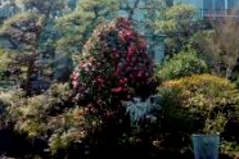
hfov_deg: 22.3
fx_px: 597
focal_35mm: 90
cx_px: 191
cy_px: 26
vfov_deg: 15.1
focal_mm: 6.58
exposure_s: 1/160
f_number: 8.7
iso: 50
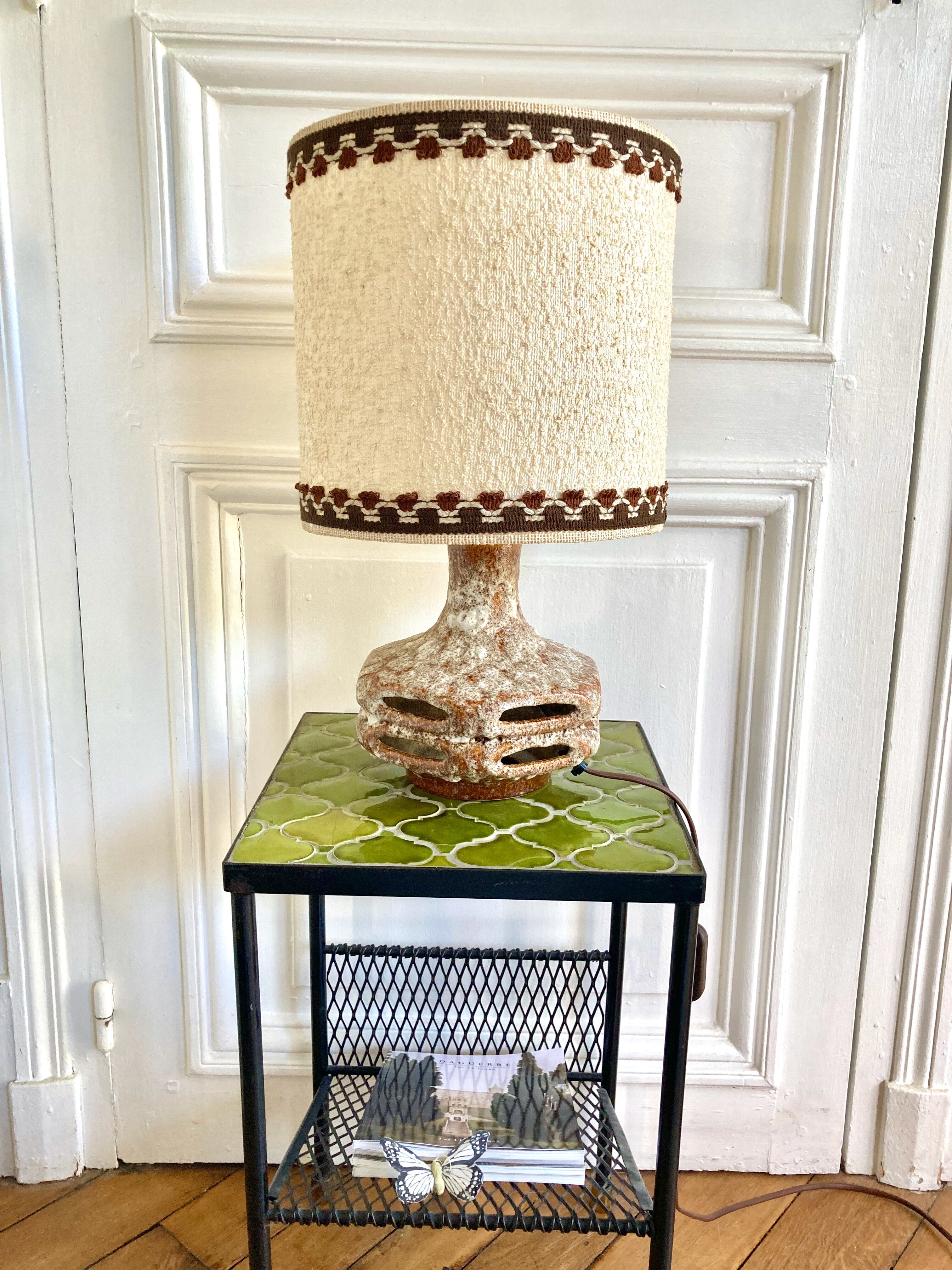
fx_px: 1027
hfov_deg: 49.7
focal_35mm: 28
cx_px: 476
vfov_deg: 63.4
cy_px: 635
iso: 80
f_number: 1.8
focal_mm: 3.99
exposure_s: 1/84
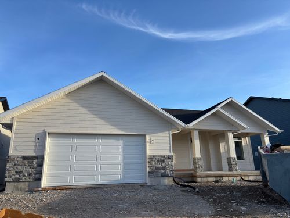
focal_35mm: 26
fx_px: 218
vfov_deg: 53.1
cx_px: 145
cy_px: 109
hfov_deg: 67.3
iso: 50
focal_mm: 5.96
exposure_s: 1/1567
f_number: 1.6
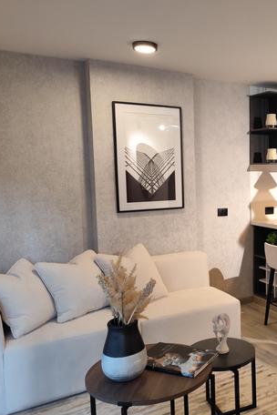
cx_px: 248
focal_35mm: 35
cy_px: 213
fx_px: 404
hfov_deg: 35.6
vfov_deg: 54.4
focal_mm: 6.14
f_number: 1.65
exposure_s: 1/120
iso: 640
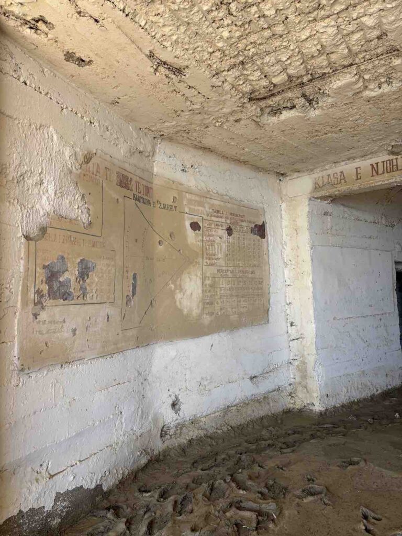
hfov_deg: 53.1
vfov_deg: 67.3
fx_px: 403
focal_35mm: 26
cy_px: 268
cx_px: 201
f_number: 1.6
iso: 40
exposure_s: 1/256
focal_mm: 5.96
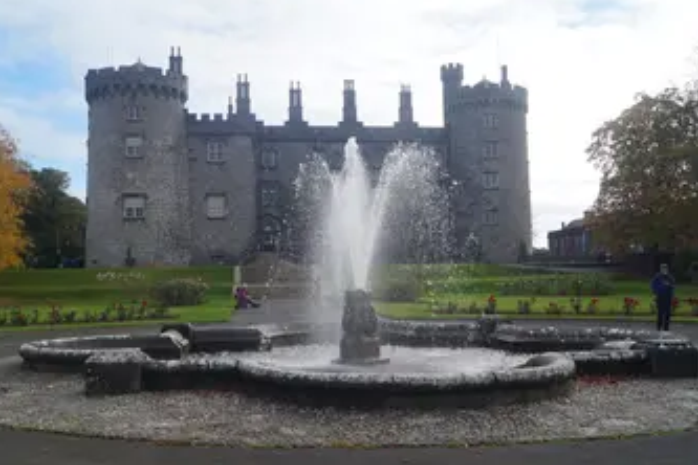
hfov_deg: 53.0
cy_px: 249
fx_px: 698
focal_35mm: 36
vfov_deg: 36.9
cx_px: 314
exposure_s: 1/125
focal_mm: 20
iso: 100
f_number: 9
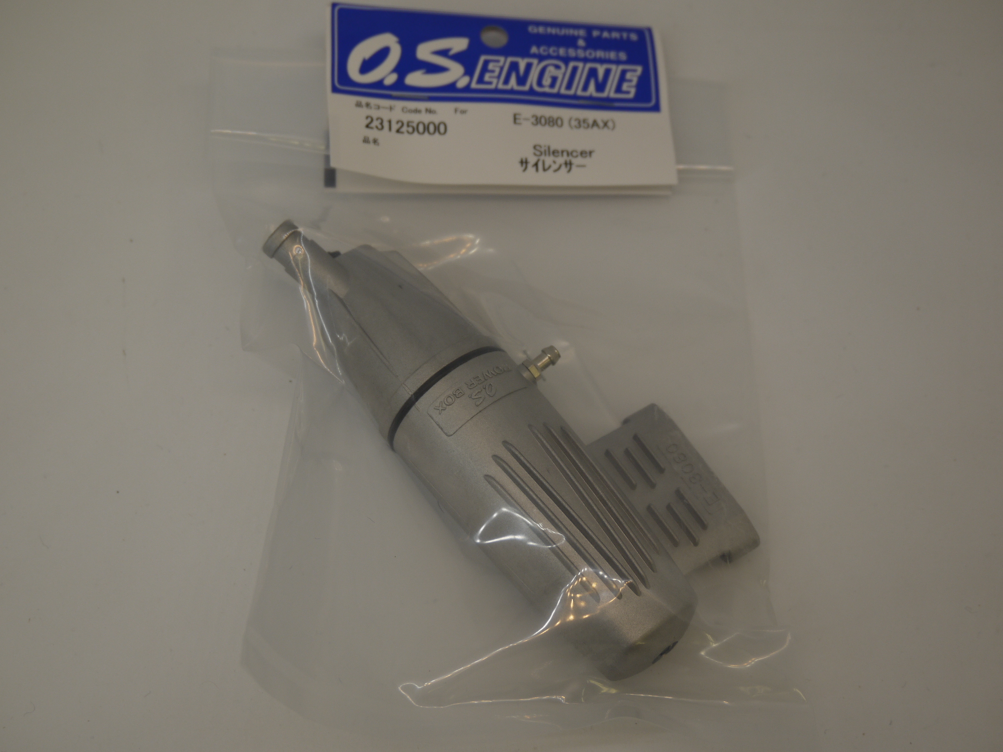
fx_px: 1478
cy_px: 382
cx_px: 493
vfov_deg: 28.6
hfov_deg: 37.5
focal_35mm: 51
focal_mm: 25
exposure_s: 1/125
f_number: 5
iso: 160
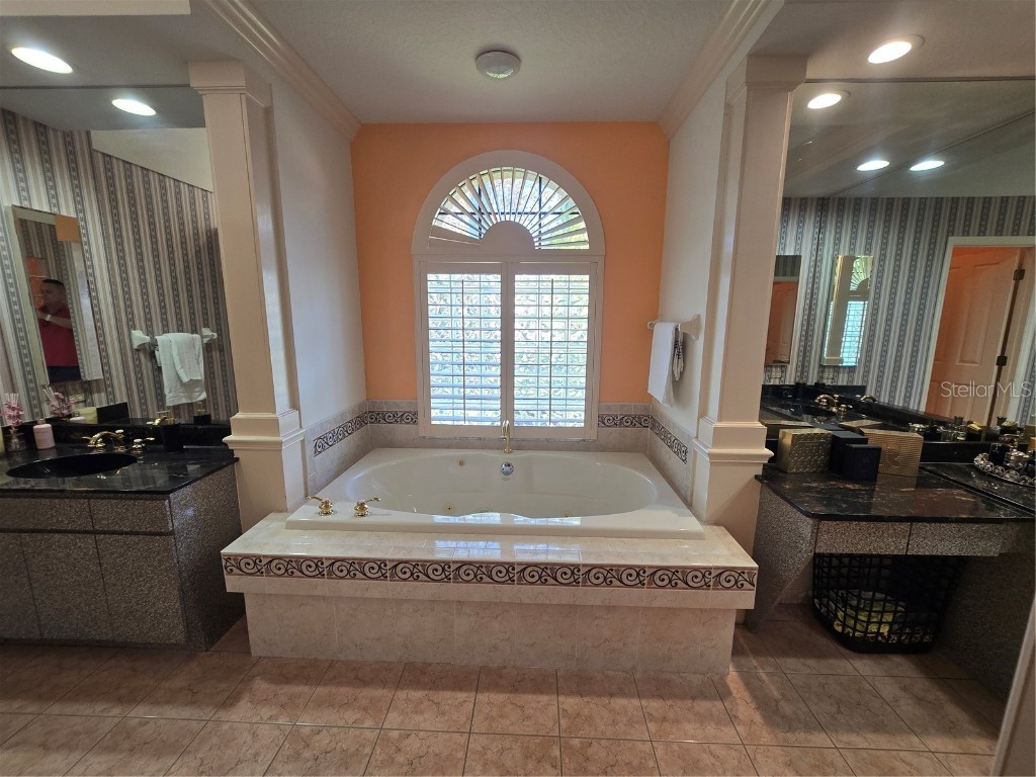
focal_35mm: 13
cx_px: 518
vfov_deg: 89.9
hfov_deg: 106.2
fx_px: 389
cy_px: 388
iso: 80
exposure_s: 1/60
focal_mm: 2.2
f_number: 2.2
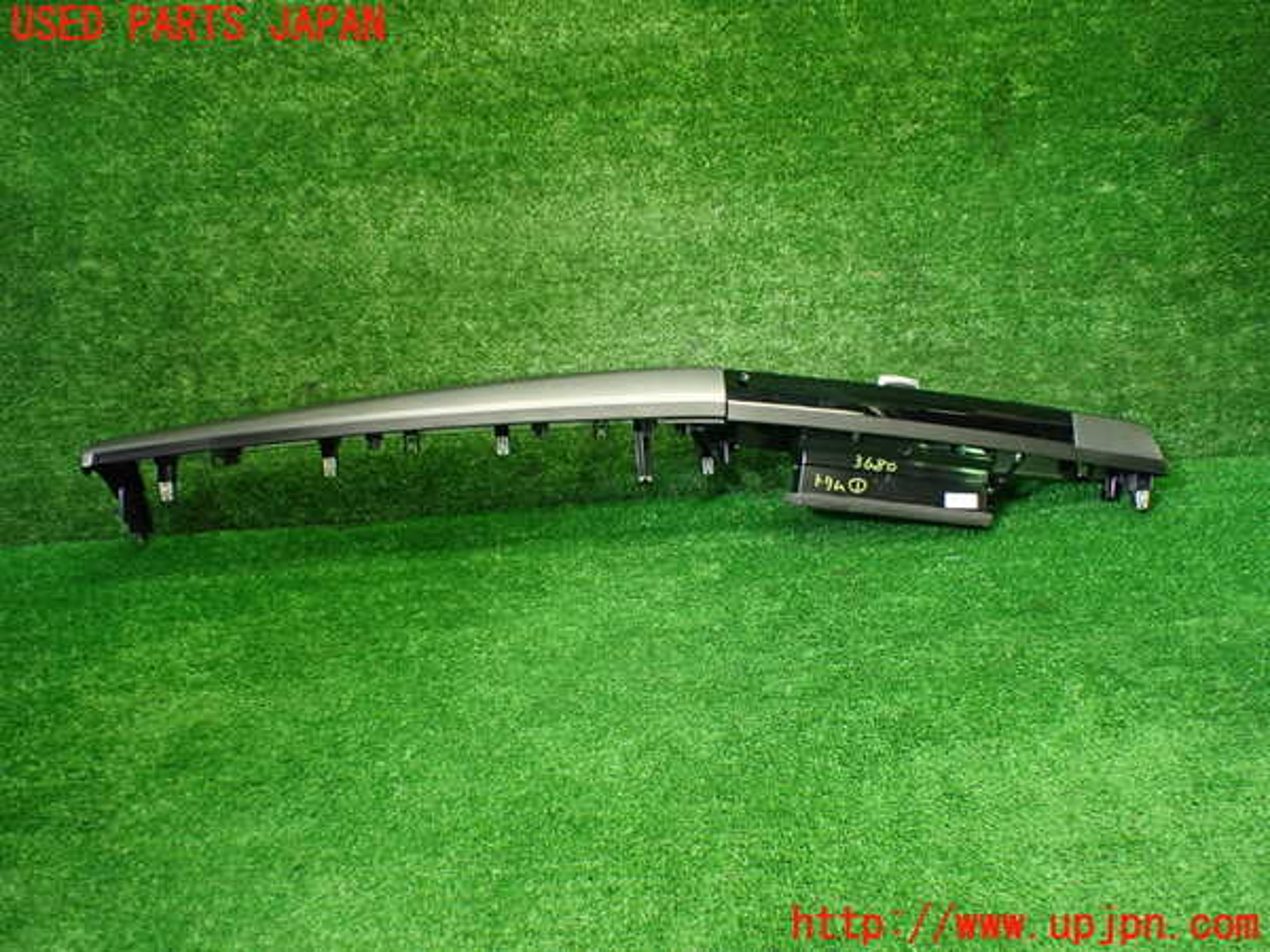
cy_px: 476
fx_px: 1101
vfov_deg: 46.8
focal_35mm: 30
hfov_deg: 60.0
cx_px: 635
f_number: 2.3
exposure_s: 1/125
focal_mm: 5.4
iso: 640
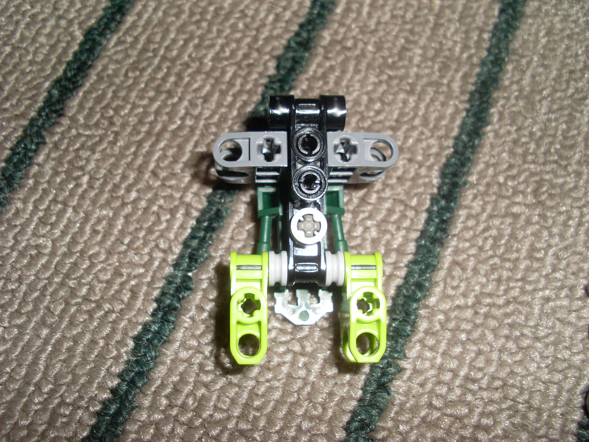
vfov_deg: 37.7
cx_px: 294
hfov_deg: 49.0
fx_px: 647
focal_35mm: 38
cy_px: 221
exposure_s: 1/45
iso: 100
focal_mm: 6.3
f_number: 7.7
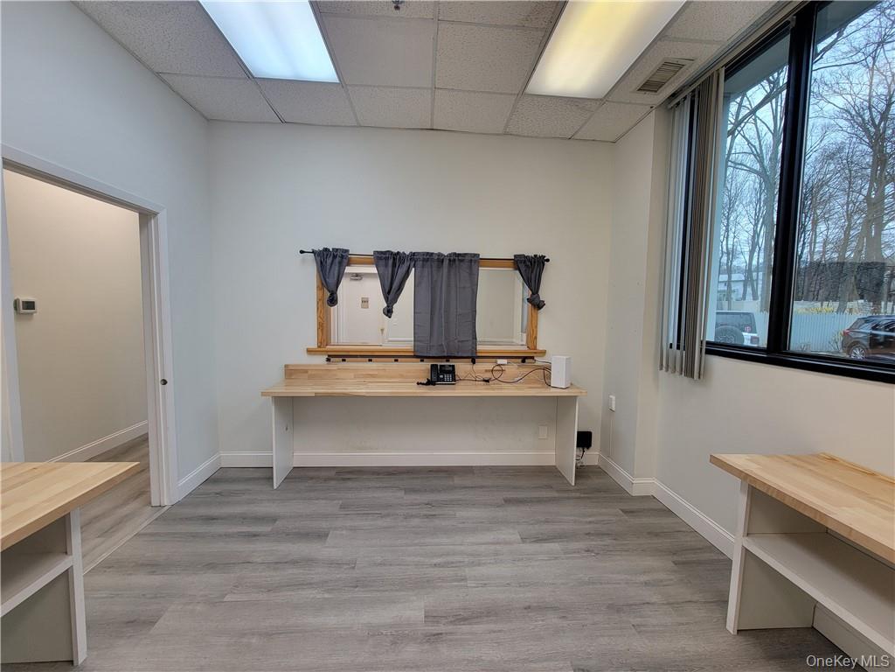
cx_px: 448
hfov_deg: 106.2
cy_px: 336
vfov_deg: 89.9
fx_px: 336
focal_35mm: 13
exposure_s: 1/60
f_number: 2.2
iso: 80
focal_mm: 2.2
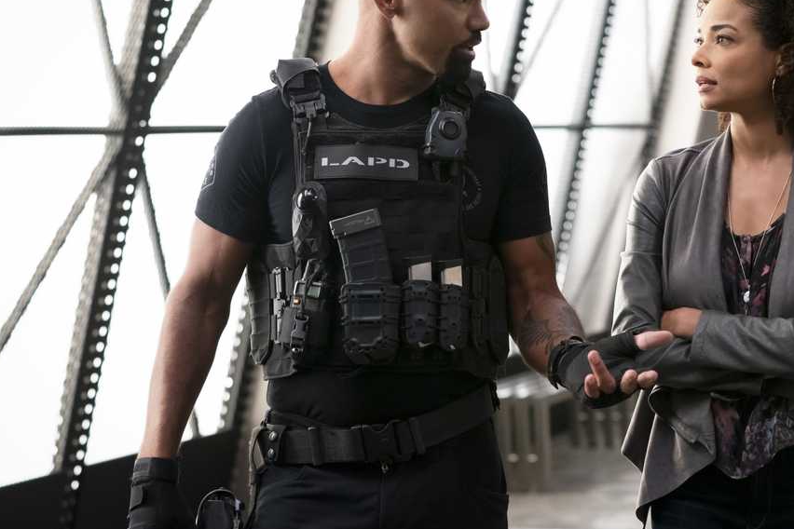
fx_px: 2029
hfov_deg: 22.1
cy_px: 220
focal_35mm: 92
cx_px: 513
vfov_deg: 14.9
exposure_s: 1/250
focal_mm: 70
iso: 6400
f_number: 3.5
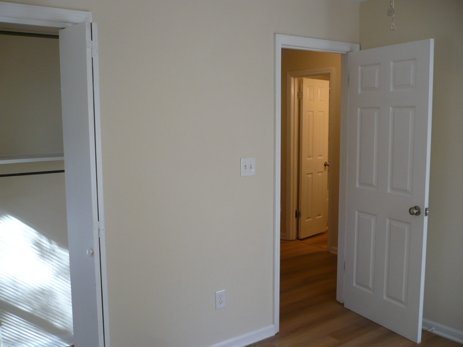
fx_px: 468
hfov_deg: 52.6
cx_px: 232
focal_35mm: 35
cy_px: 174
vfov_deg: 40.7
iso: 100
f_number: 2.8
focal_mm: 5.8
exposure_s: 1/50
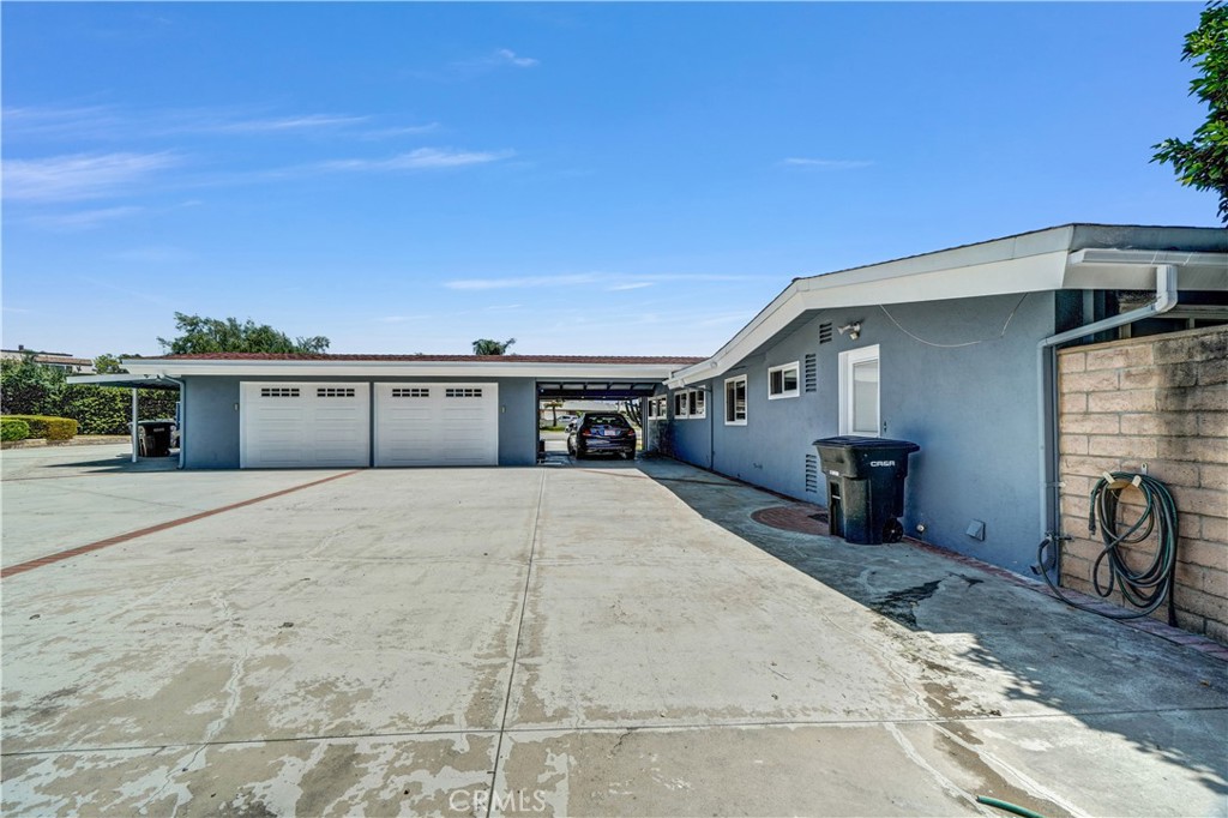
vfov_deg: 77.3
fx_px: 511
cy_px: 409
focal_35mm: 15
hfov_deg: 100.4
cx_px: 614
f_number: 11
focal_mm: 10
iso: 100
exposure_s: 1/125
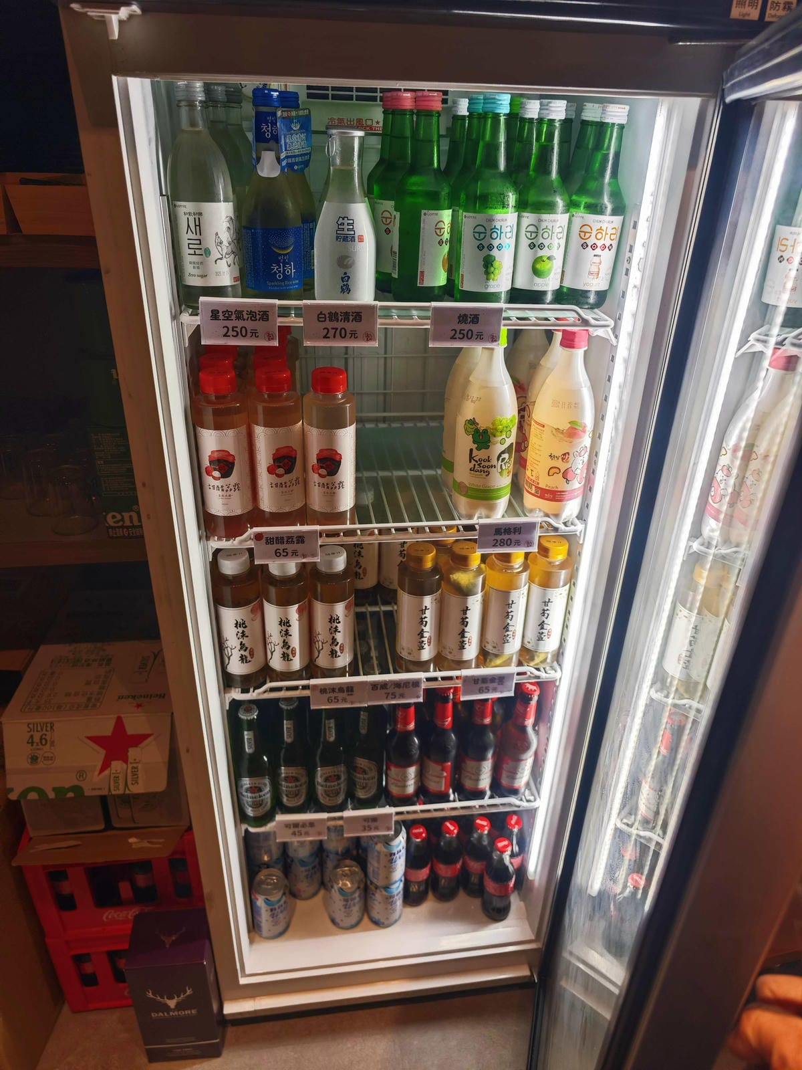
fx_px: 710
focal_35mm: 23
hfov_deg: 58.9
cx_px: 401
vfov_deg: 73.9
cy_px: 535
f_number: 2
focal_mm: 8.72
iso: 320
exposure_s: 1/121
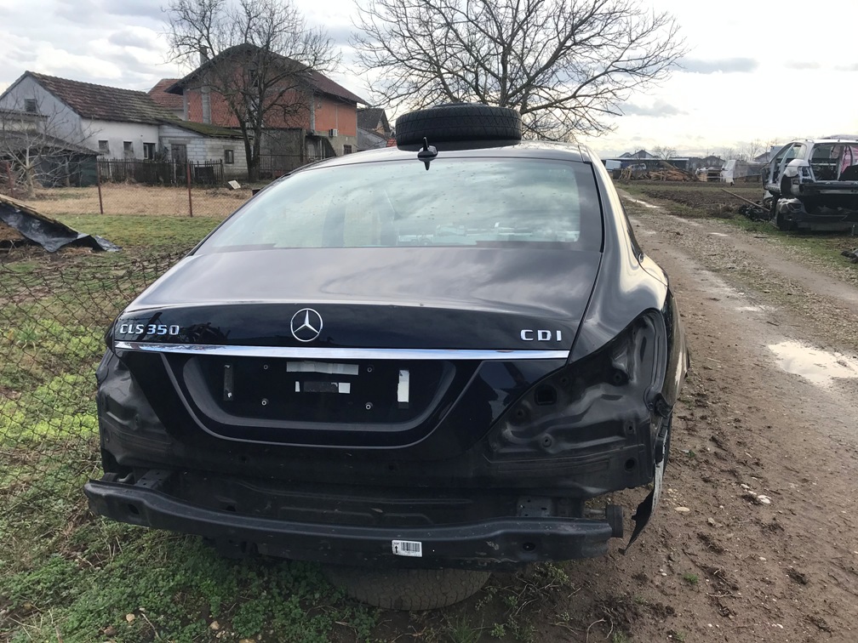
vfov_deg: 49.7
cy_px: 322
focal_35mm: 28
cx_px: 429
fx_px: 694
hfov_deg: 63.4
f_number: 1.8
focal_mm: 3.99
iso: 20
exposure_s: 1/1041
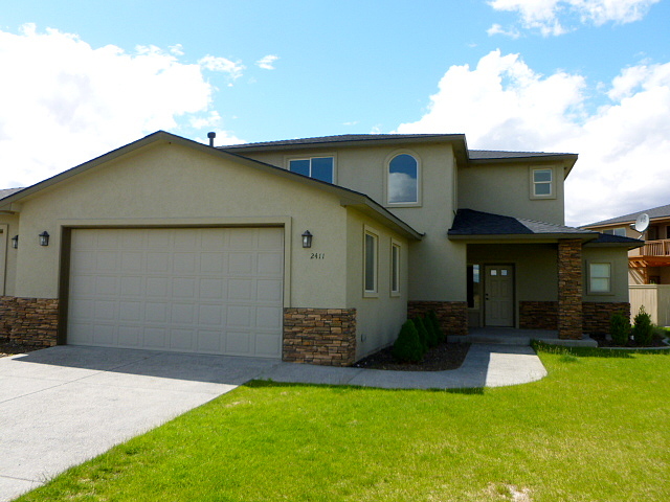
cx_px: 335
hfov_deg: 63.4
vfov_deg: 49.7
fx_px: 542
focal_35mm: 28
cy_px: 251
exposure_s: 1/800
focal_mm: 5
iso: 100
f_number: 3.3
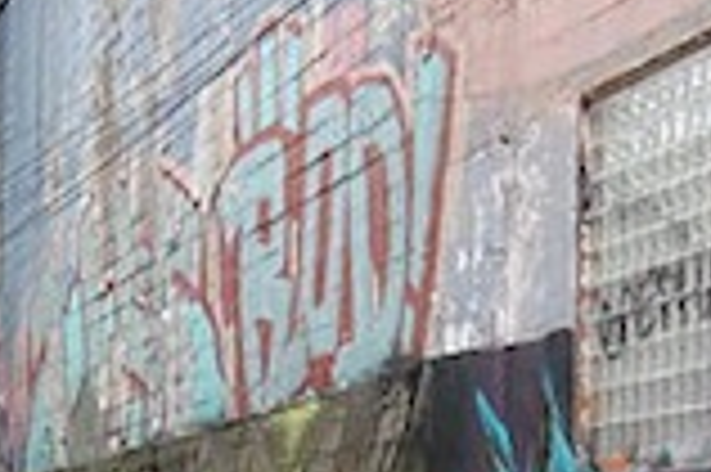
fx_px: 2502
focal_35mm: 127
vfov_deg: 10.5
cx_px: 225
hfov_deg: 16.1
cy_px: 650
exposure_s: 1/500
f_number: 3.8
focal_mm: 23
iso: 220
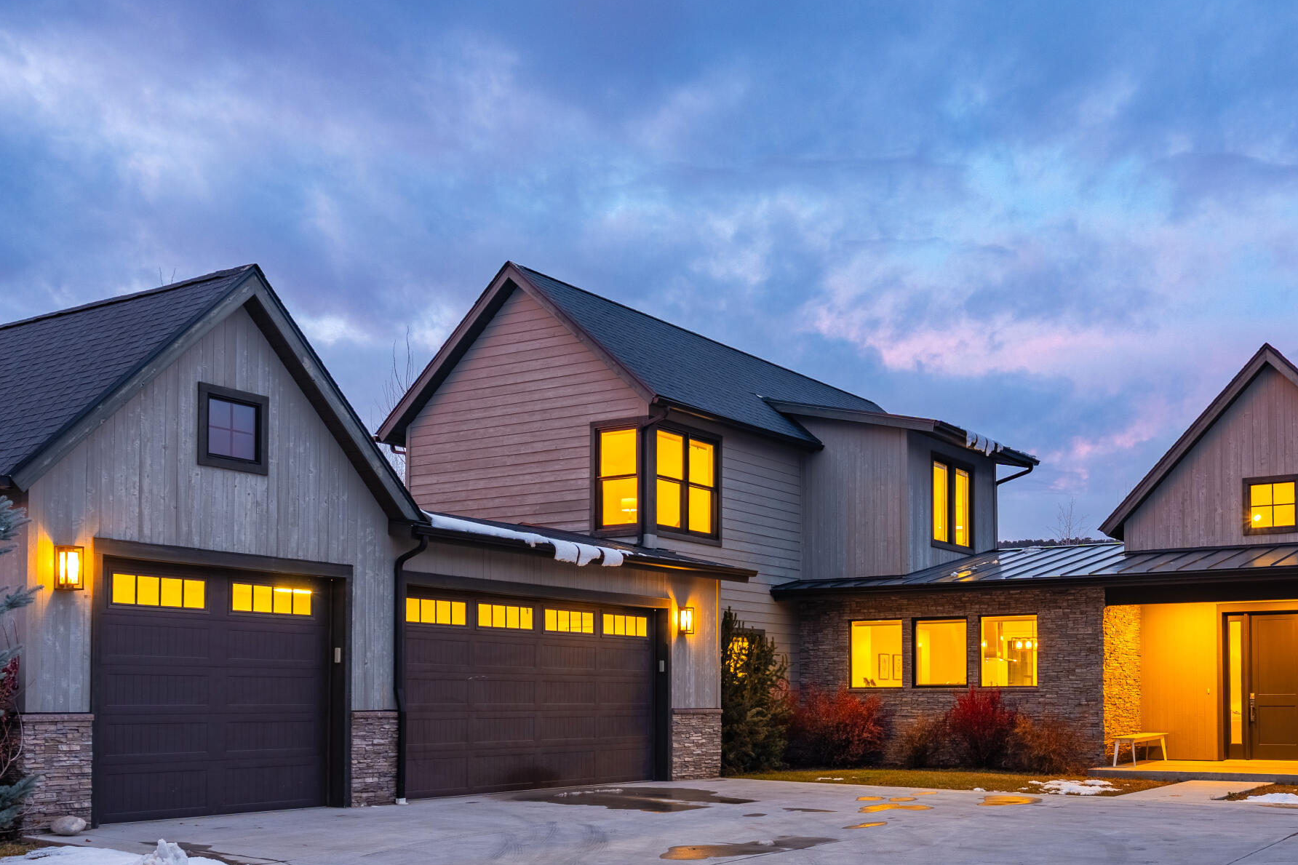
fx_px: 1334
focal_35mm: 37
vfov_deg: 35.9
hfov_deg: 51.3
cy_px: 437
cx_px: 817
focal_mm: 22
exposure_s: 1/40
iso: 400
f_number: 5.6
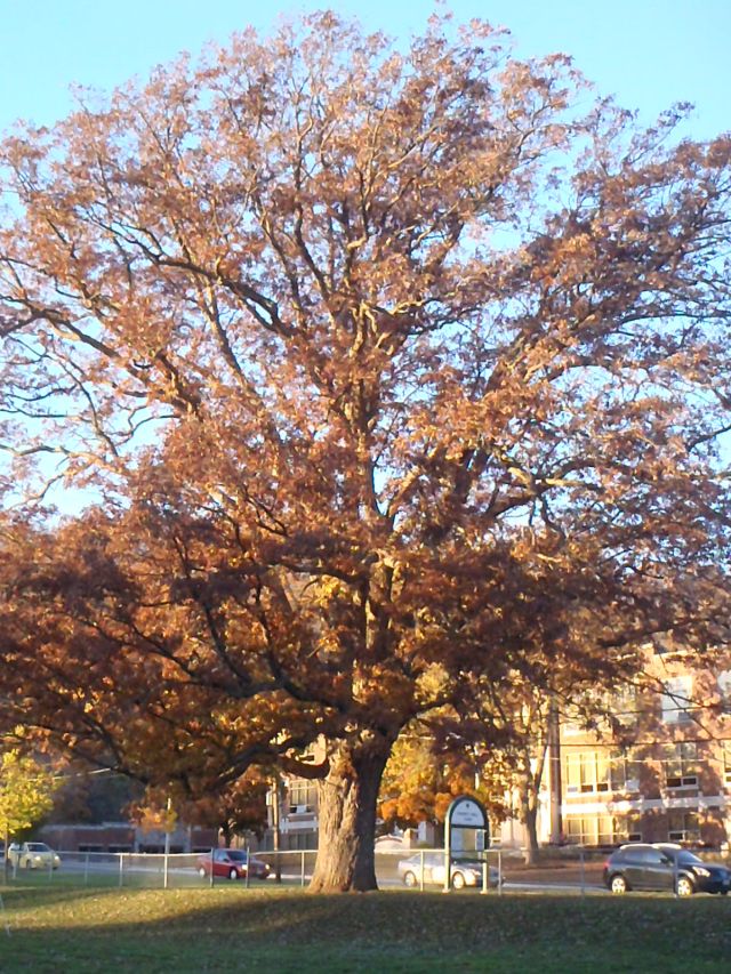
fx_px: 1379
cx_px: 366
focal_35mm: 49
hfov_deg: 29.7
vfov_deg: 38.9
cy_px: 487
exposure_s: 1/320
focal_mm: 8.89
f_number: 5.6
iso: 800
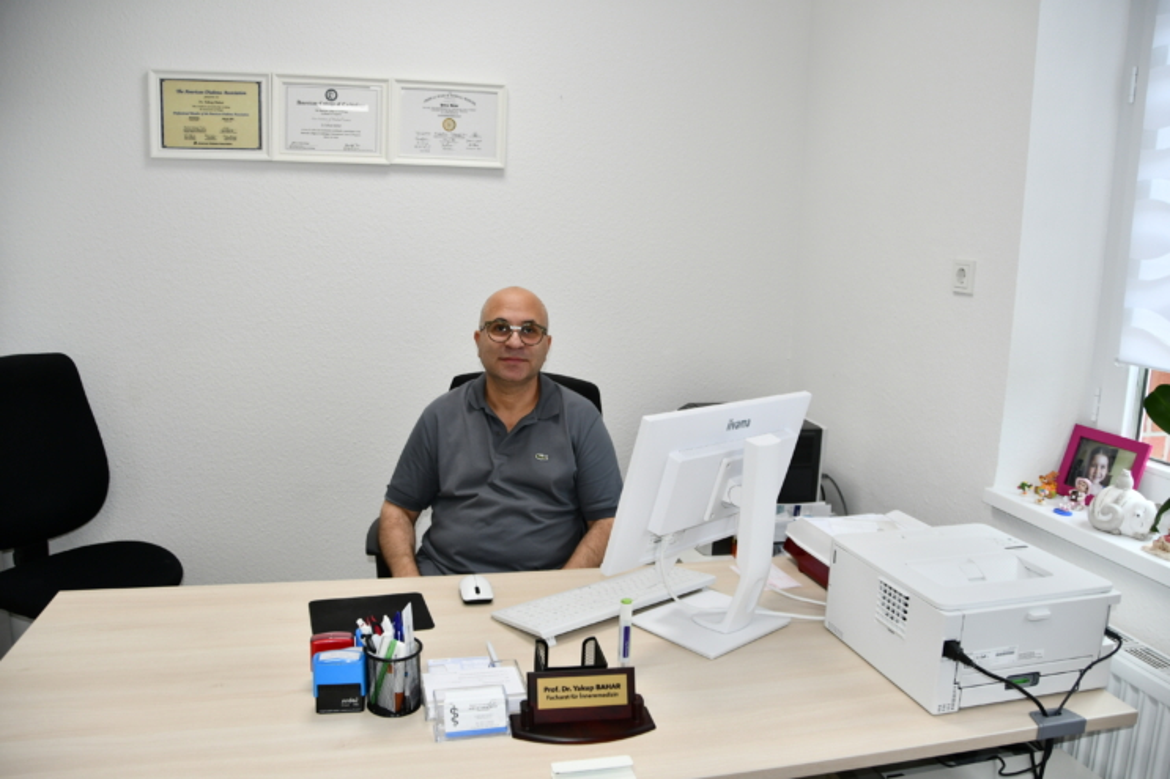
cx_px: 585
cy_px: 390
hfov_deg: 67.4
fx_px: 877
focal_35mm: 27
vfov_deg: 47.9
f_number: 3.5
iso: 220
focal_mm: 18
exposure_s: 1/125
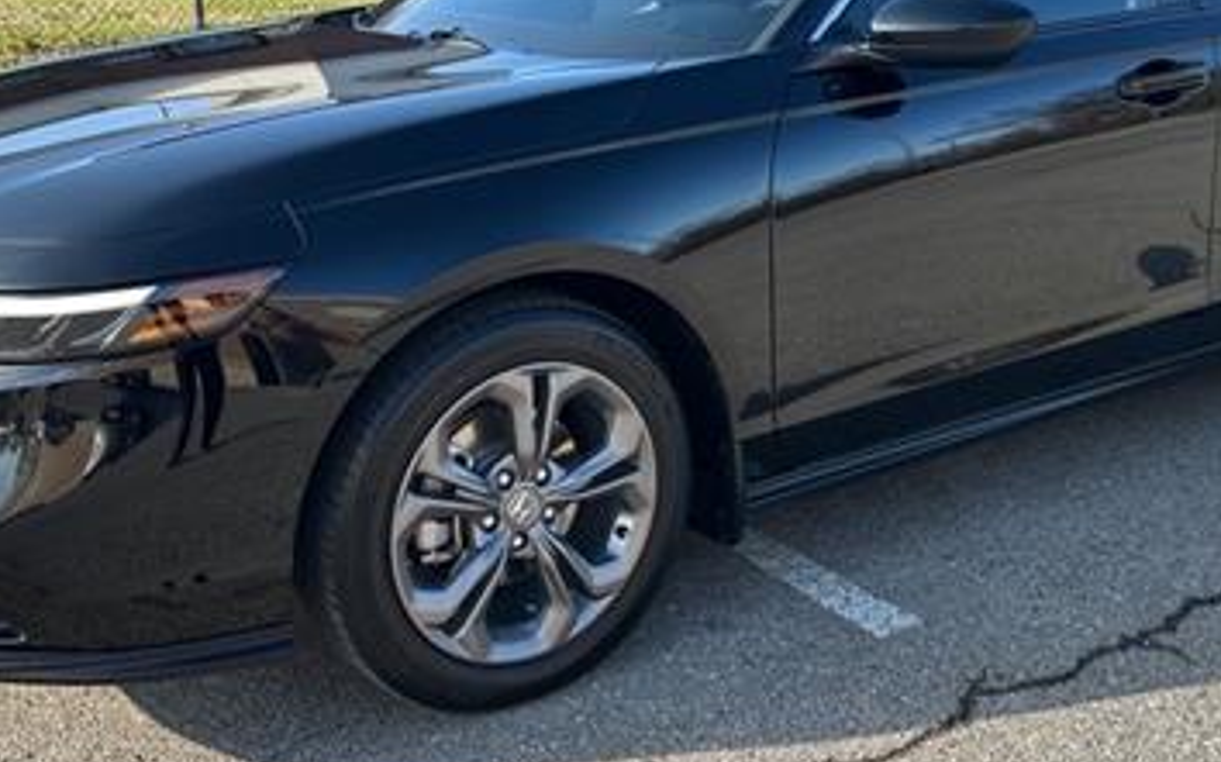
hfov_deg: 43.5
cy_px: 200
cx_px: 652
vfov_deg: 27.6
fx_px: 1530
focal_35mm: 46
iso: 80
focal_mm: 6.86
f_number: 1.78
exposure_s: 1/489
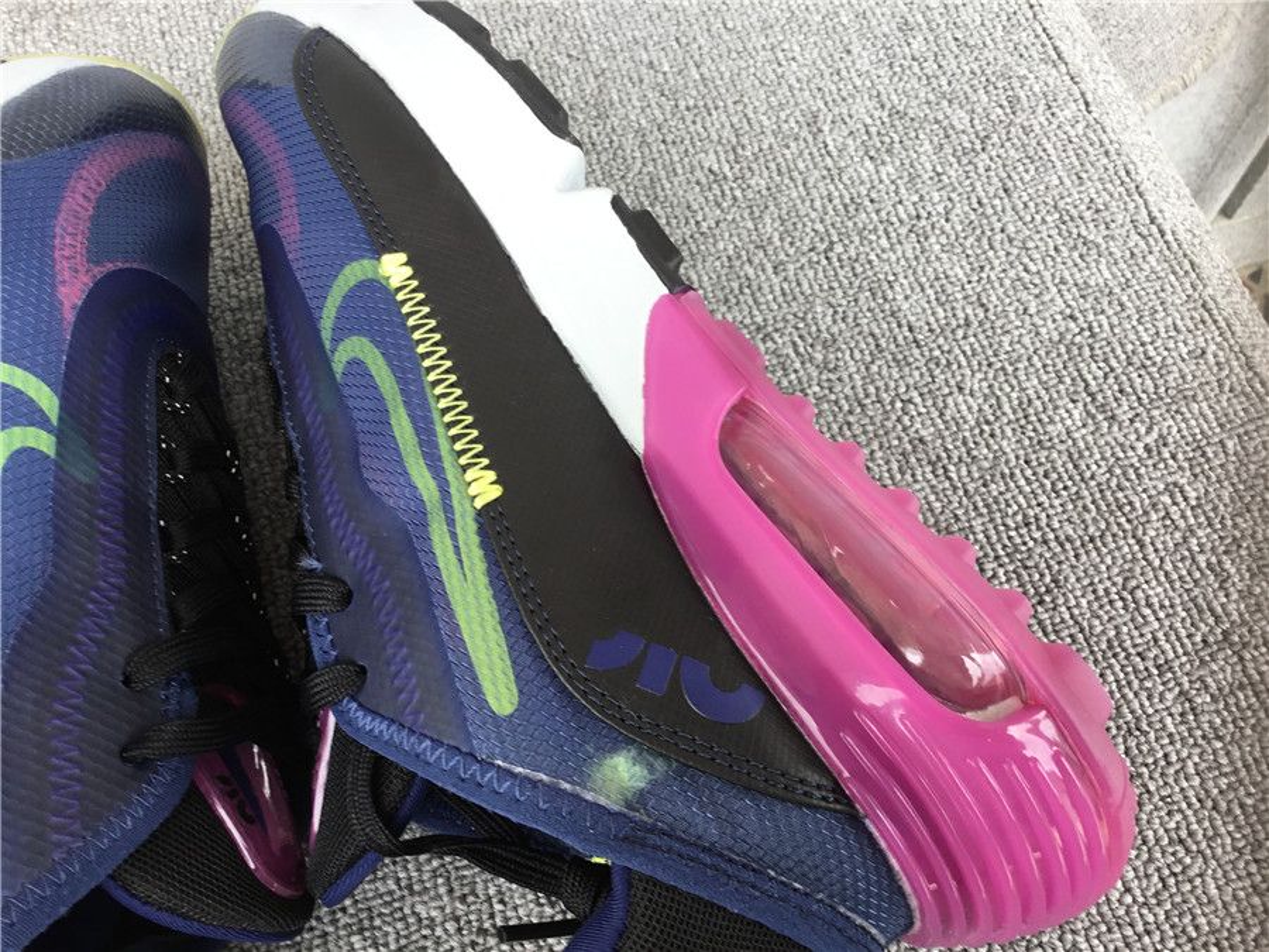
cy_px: 476
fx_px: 1136
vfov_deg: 45.4
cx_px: 634
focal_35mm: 31
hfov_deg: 58.4
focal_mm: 3.3
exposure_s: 1/100
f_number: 2.4
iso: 25
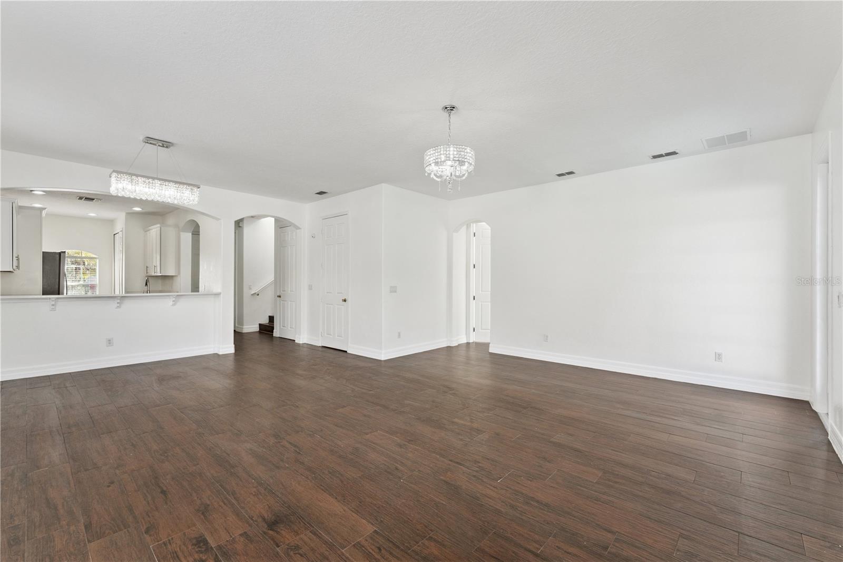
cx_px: 422
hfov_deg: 98.9
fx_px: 361
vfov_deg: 75.8
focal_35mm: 15
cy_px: 281
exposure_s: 1/125
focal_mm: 15.4
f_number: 10
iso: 800
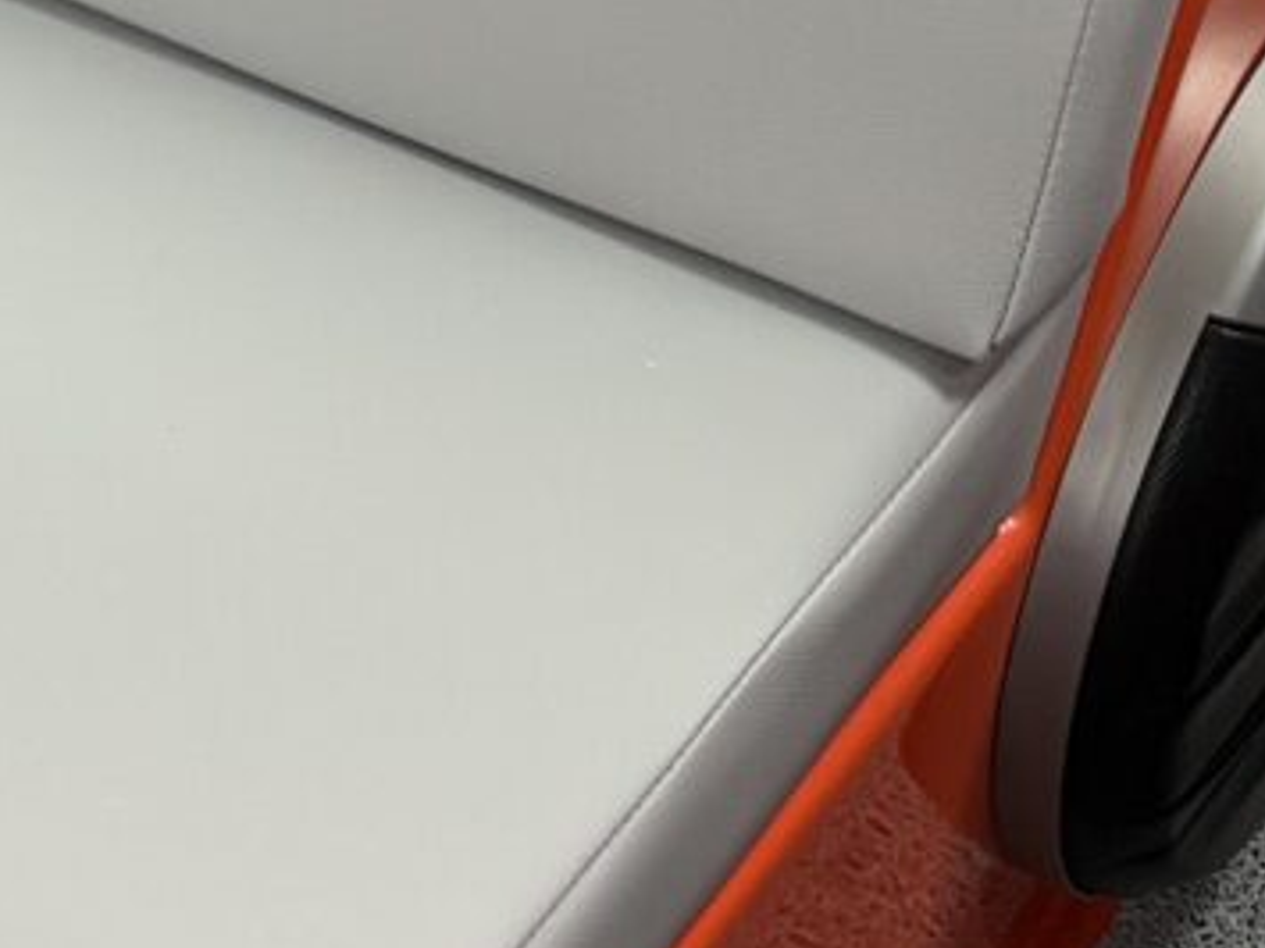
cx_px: -527
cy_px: -1173
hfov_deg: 11.1
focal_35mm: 173
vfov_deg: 8.0
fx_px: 6320
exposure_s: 1/60
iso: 100
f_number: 1.78
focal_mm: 6.76
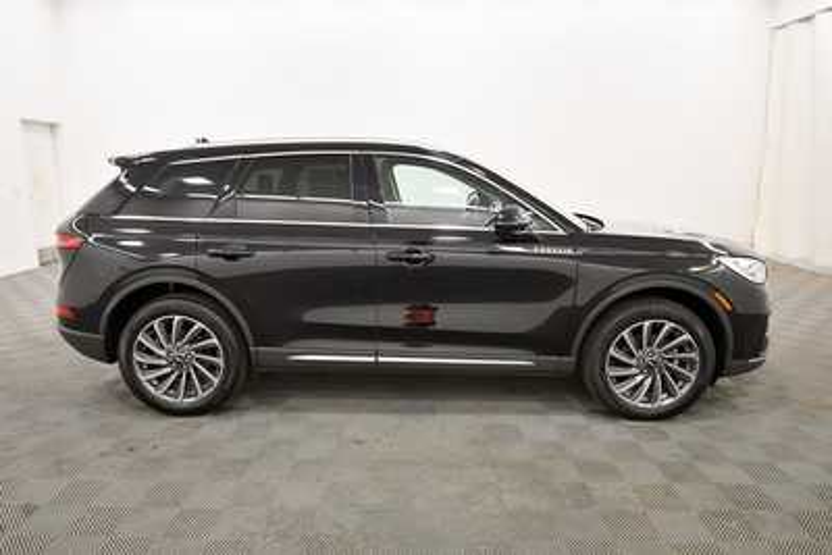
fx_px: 509
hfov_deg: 78.6
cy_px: 278
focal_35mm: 22
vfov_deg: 57.3
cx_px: 416
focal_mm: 15
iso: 1100
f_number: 5.3
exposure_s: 1/125
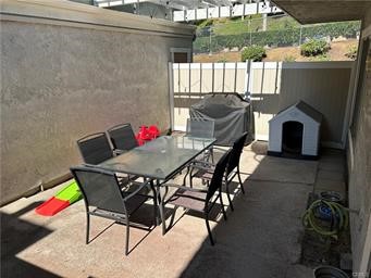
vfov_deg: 53.1
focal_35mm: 26
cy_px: 139
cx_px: 186
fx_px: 279
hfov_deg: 67.3
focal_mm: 5.7
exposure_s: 1/2695
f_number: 1.5
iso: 50
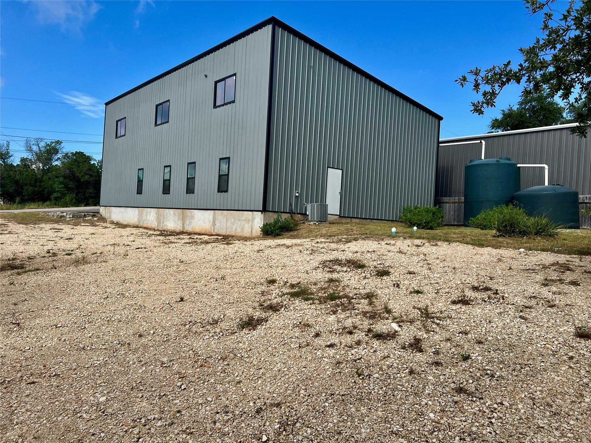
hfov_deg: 67.3
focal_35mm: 26
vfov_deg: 53.1
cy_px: 222
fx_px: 444
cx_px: 296
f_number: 1.5
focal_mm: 5.7
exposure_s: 1/4115
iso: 50
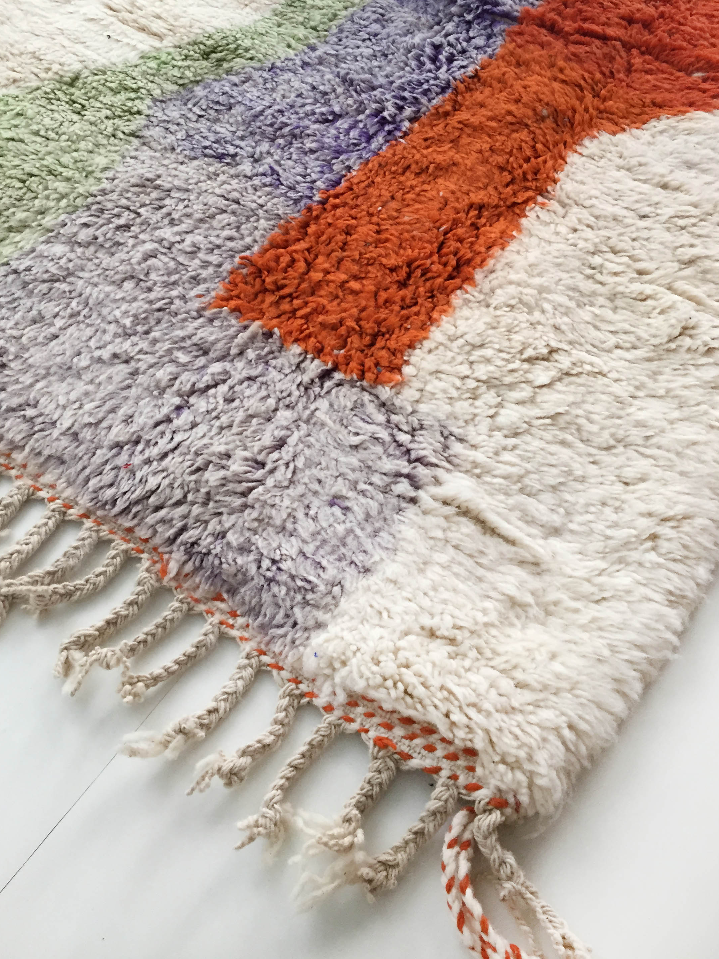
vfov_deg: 55.2
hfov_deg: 42.9
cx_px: 354
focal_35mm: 33
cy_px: 414
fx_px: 914
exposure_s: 1/33
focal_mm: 4.15
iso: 80
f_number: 2.2
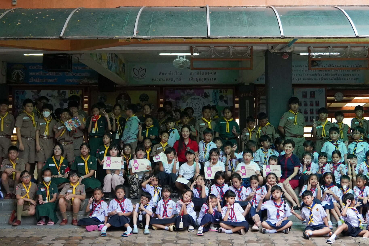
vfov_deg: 22.9
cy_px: 91
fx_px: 605
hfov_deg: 33.9
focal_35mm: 59
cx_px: 200
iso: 2500
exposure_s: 1/1000
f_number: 2.8
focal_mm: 28
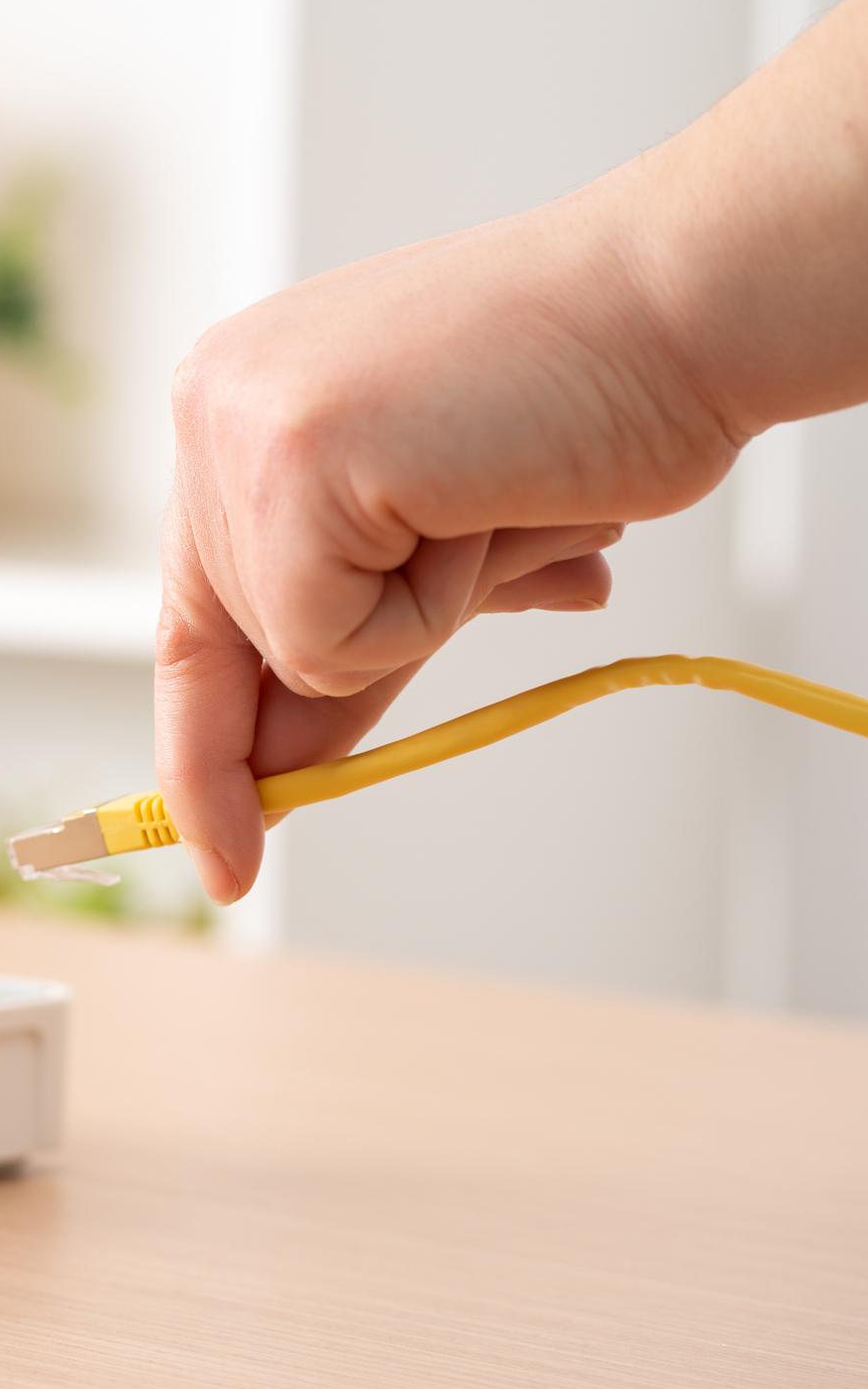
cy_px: 697
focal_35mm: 131
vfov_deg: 15.9
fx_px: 4959
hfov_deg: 9.9
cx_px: -118
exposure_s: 1/160
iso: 100
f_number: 5.6
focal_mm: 85
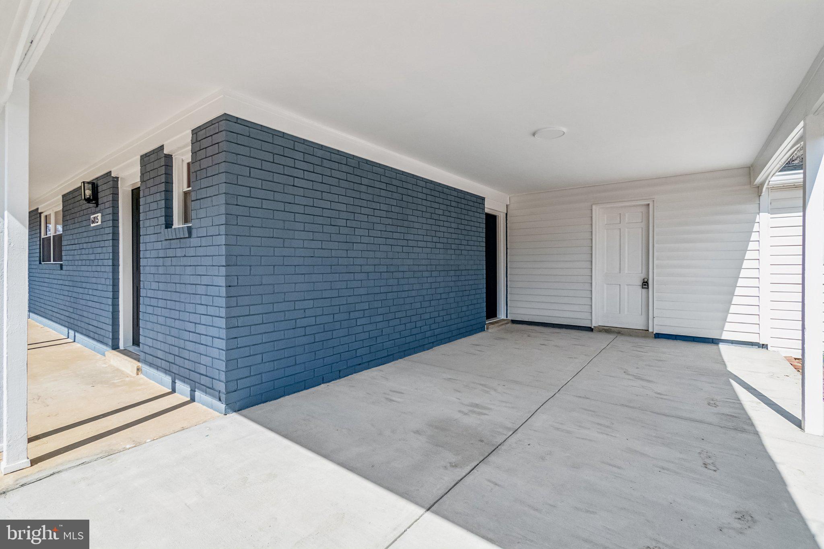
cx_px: 412
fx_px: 343
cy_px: 274
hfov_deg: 100.4
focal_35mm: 15
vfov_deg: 77.3
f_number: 4.5
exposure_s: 1/1600
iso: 400
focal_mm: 10
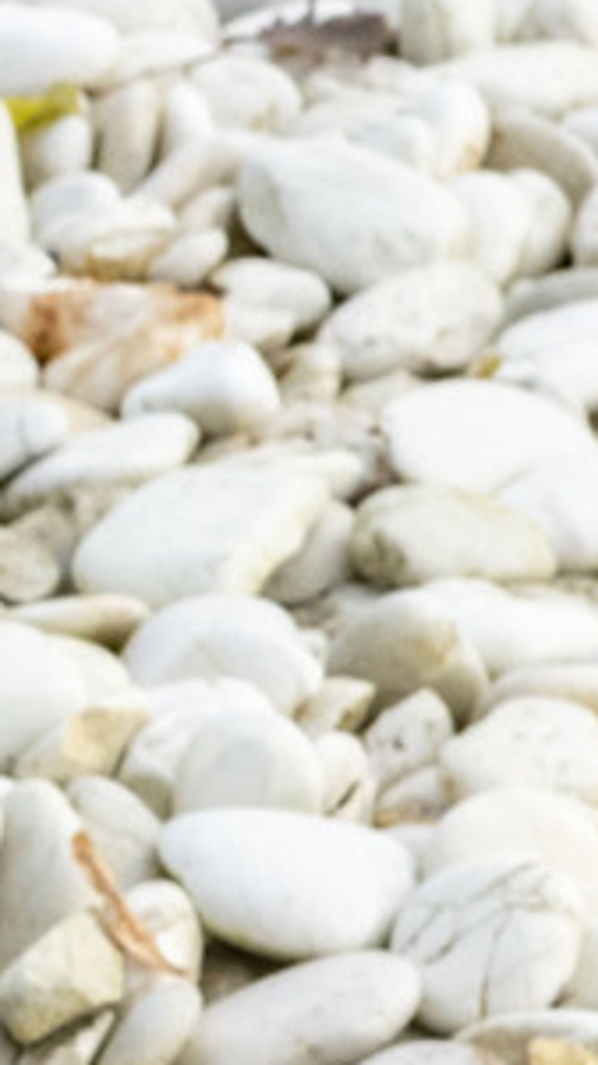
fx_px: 13748
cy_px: 667
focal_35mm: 487
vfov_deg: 4.4
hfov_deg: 2.4
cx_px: -1748
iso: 1000
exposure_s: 1/250
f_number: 8
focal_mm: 70
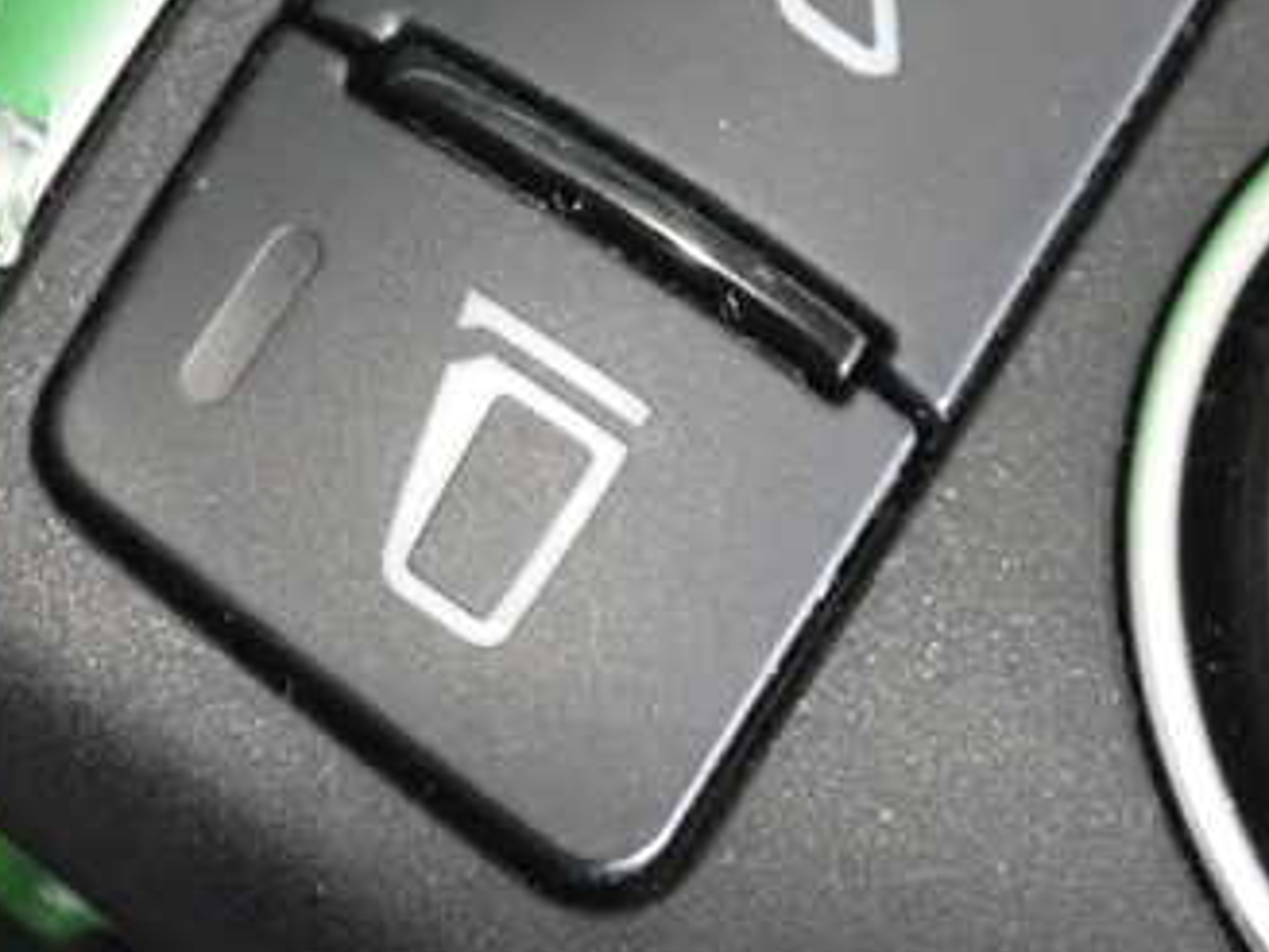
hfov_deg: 11.4
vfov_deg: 8.6
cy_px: 306
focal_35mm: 172
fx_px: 6305
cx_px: 116
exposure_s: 1/50
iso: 6400
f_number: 4.7
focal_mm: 16.79
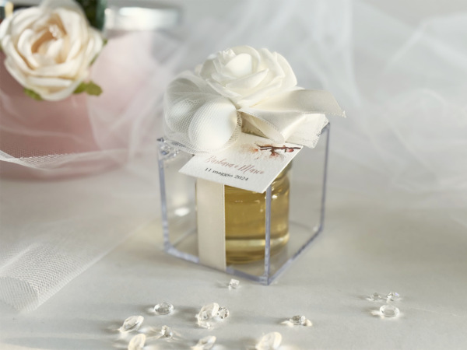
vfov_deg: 28.0
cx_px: 234
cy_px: 175
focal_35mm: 52
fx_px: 702
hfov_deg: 36.8
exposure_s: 1/50
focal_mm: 6
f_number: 1.6
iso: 32
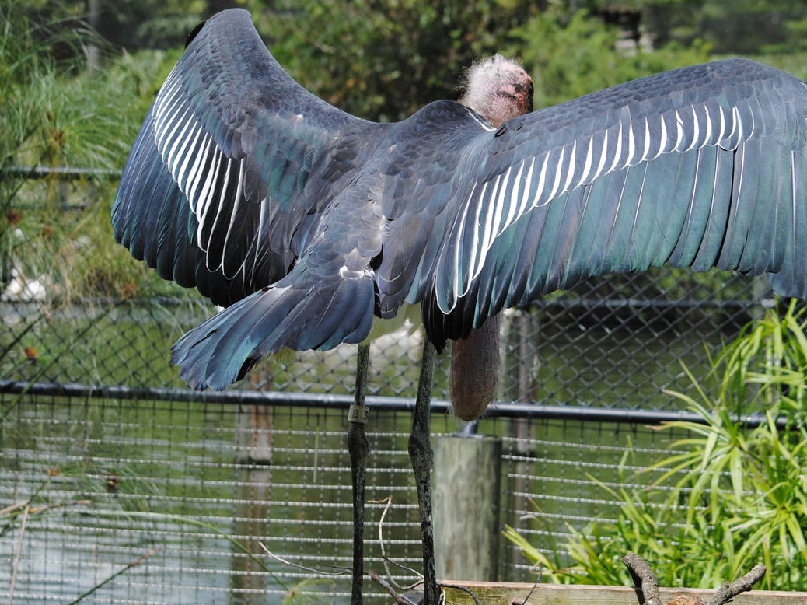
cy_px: 322
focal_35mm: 145
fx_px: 3374
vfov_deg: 10.2
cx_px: 518
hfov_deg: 13.6
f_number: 5.6
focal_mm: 65
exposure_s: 1/500
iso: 100
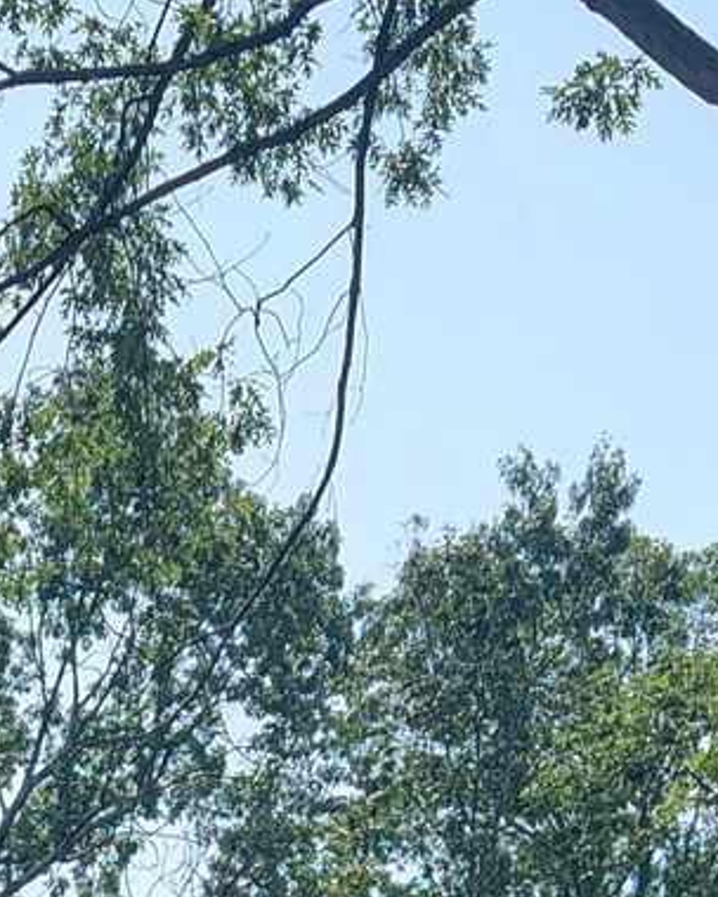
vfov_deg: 11.3
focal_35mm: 142
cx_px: -276
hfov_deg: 10.6
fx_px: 3772
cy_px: 2148
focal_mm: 6.7
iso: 16
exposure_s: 1/692
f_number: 1.8
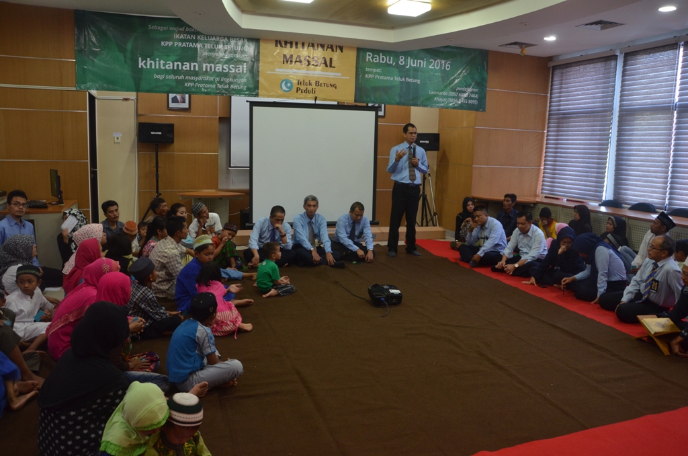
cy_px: 228
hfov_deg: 67.5
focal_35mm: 27
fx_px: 515
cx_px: 344
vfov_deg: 47.7
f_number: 5.6
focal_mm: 18
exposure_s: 1/10
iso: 640
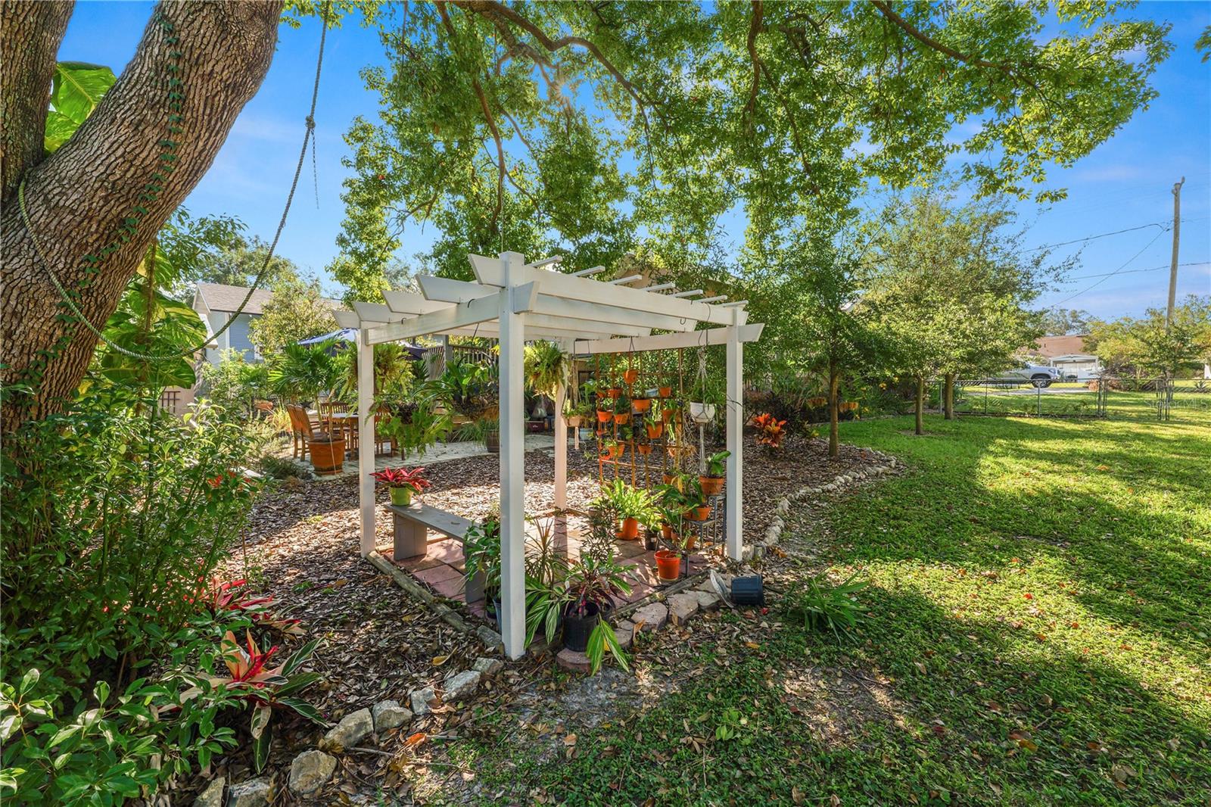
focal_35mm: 14
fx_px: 471
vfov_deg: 81.2
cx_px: 606
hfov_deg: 104.3
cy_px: 404
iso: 250
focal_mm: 14
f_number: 10
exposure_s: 1/100
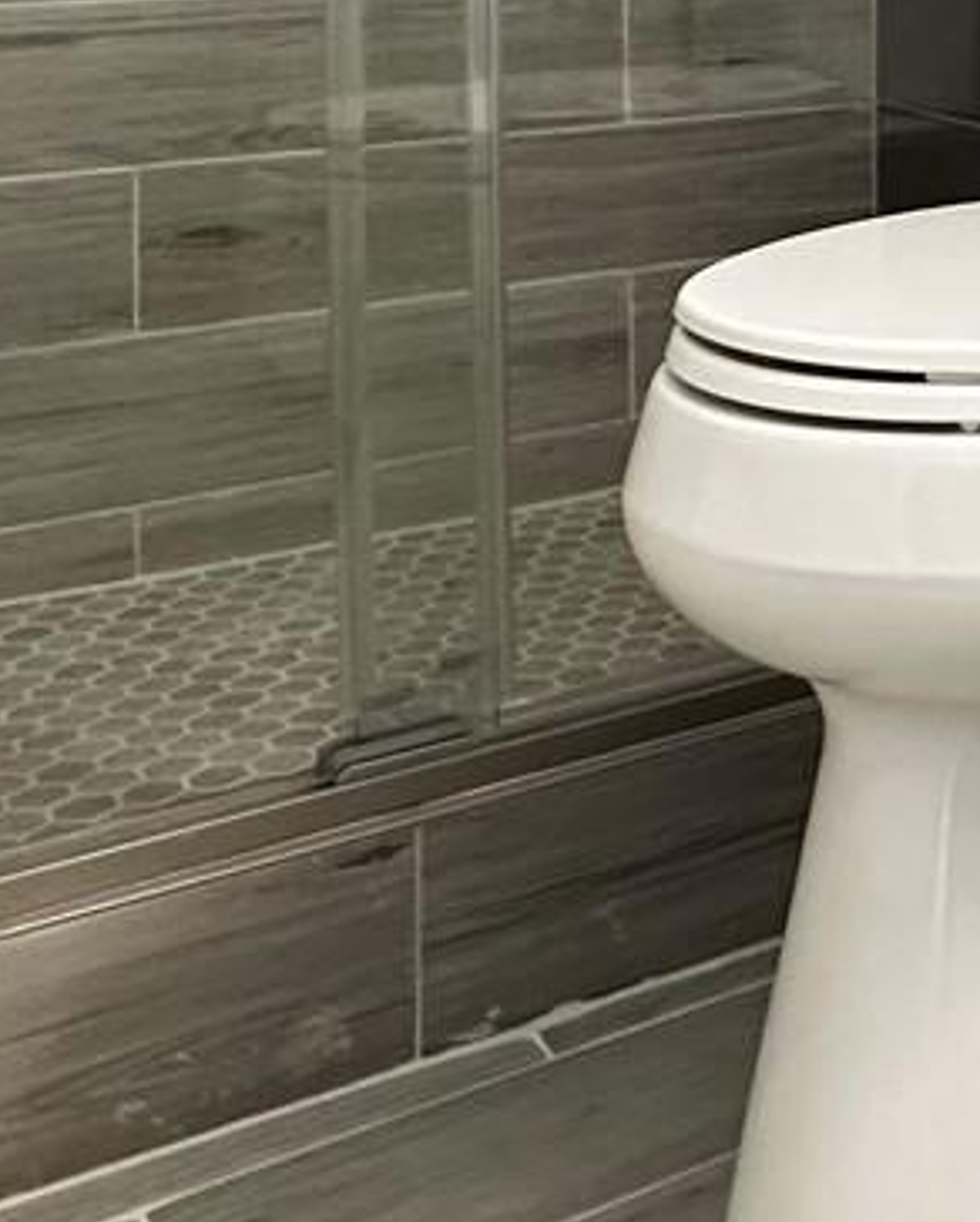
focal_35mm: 60
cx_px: 1306
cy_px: -91
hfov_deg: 22.5
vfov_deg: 28.8
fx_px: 2172
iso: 320
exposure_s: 1/60
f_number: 2.2
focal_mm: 2.22
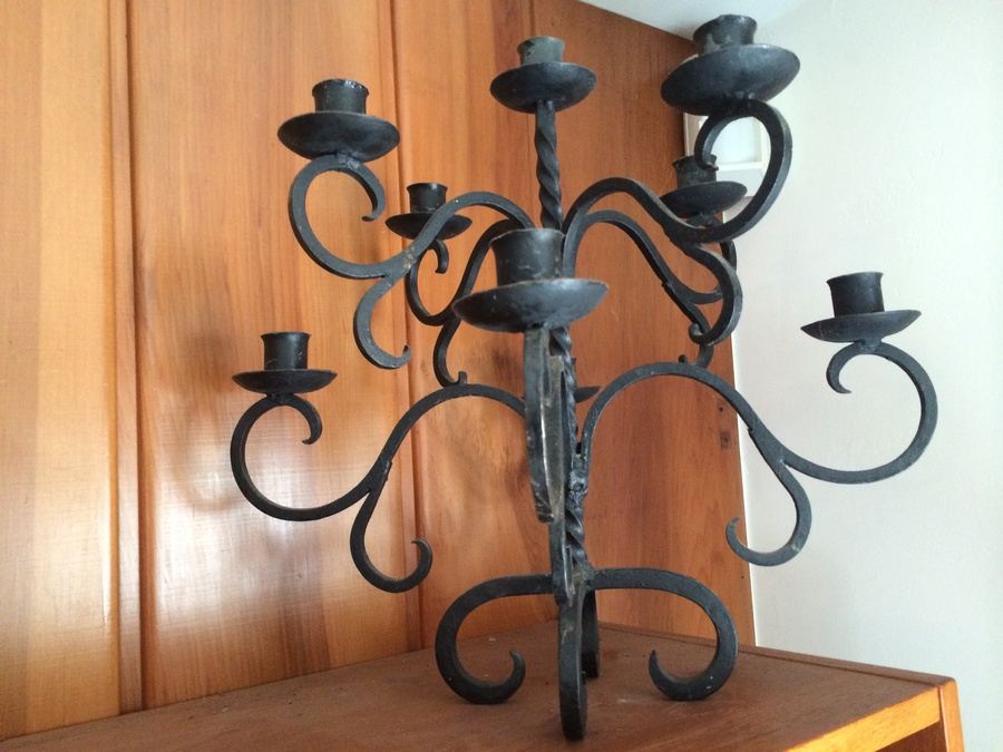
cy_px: 376
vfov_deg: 46.8
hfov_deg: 60.0
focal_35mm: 30
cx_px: 502
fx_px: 869
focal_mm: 4.12
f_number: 2.2
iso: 320
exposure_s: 1/15
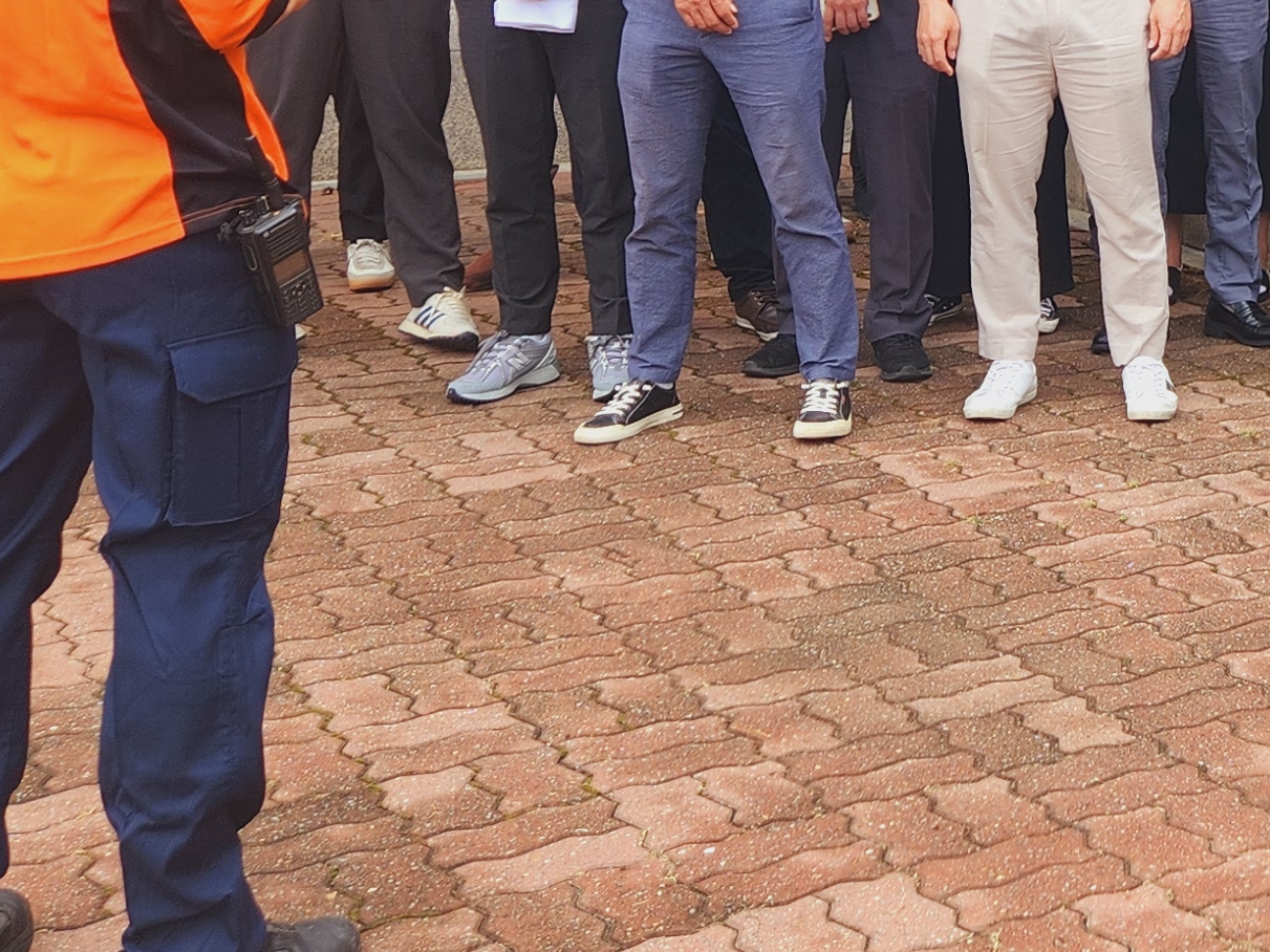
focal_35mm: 76
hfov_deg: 23.1
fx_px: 2788
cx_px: 1596
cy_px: -167
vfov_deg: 18.4
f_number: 1.8
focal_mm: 5.4
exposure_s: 1/180
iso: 20
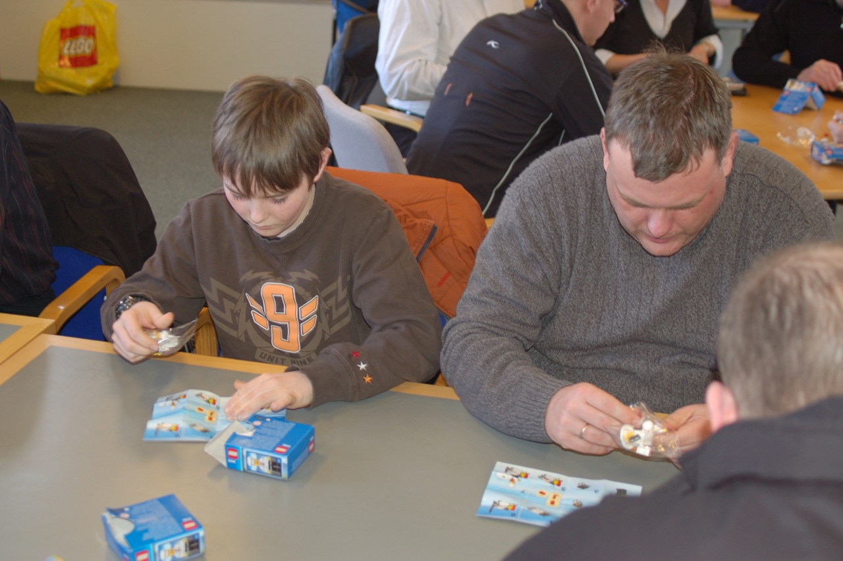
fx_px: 1193
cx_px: 422
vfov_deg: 26.4
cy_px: 280
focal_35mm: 51
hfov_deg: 38.9
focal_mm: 34
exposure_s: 1/60
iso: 400
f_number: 3.2
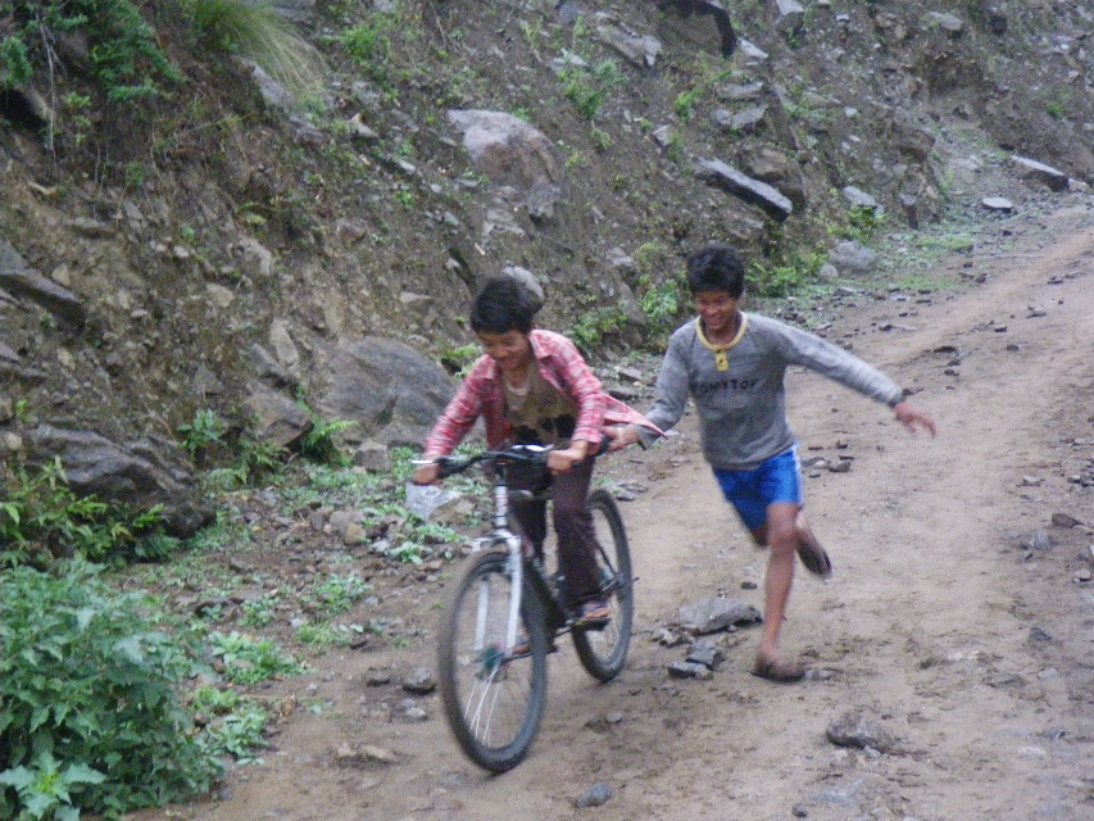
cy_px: 410
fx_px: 1960
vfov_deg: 23.7
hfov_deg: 31.2
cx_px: 547
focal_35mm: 62
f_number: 4.6
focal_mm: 11.1
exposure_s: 1/50
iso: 800
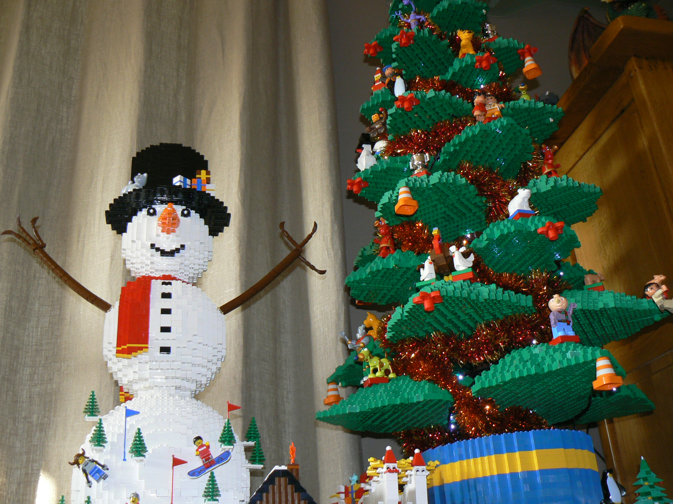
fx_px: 700
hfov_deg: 51.4
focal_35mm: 36
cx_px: 336
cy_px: 252
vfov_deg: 39.7
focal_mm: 6
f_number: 2.8
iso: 100
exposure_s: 1/25
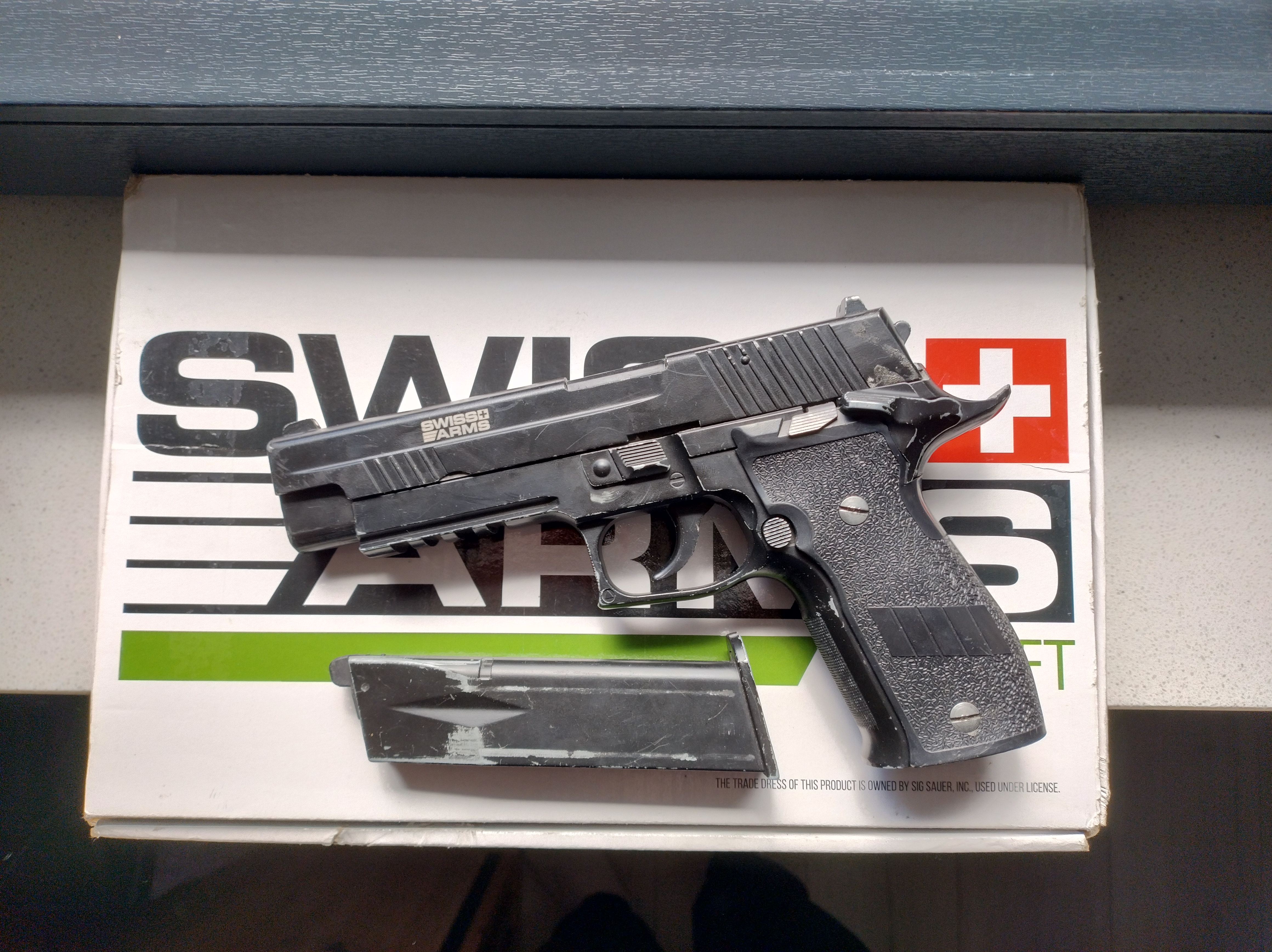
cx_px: 636
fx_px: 918
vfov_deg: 54.8
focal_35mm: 25
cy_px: 476
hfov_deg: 69.4
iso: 116
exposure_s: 1/100
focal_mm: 4.71
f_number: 1.7
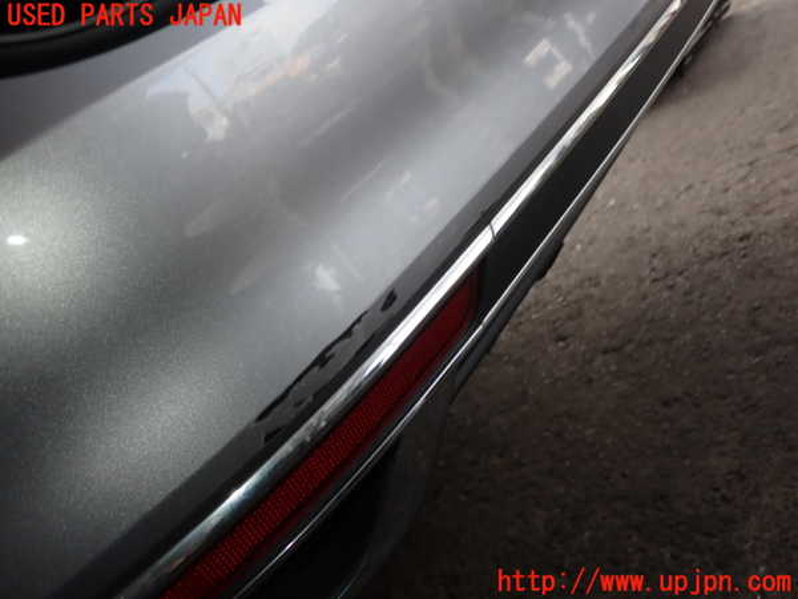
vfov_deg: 46.8
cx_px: 399
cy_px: 300
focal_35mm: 30
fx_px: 692
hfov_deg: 60.0
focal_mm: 5.4
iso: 100
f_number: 6.3
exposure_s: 1/30
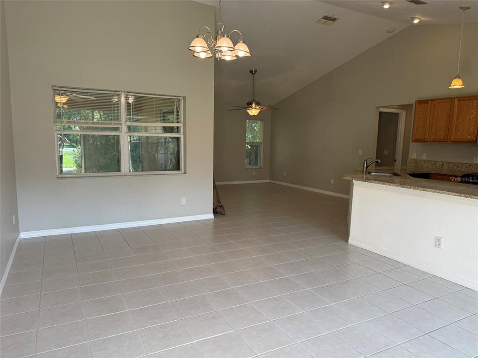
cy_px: 179
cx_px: 239
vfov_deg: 56.8
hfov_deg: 71.6
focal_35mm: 24
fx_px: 331
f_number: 1.78
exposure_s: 1/240
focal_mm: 6.76
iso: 125
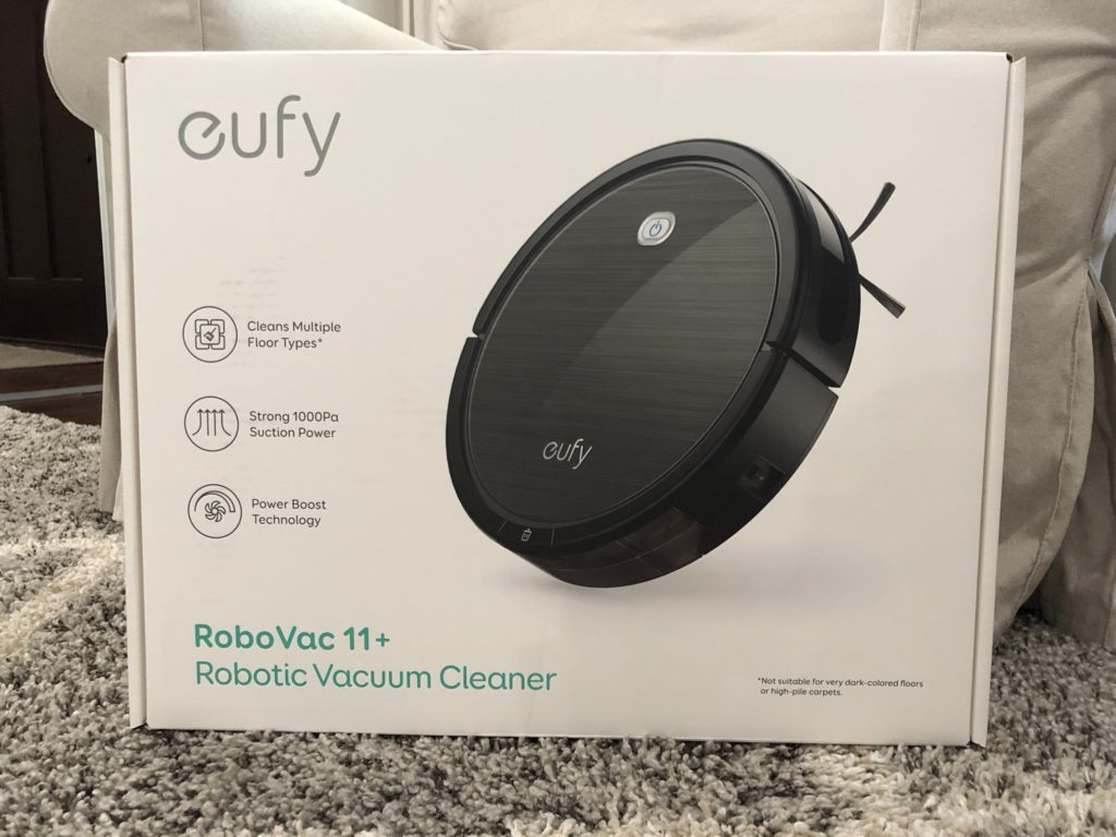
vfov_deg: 48.2
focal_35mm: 29
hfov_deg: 61.7
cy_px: 418
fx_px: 935
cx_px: 558
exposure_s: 1/60
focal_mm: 3.99
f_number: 1.8
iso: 250
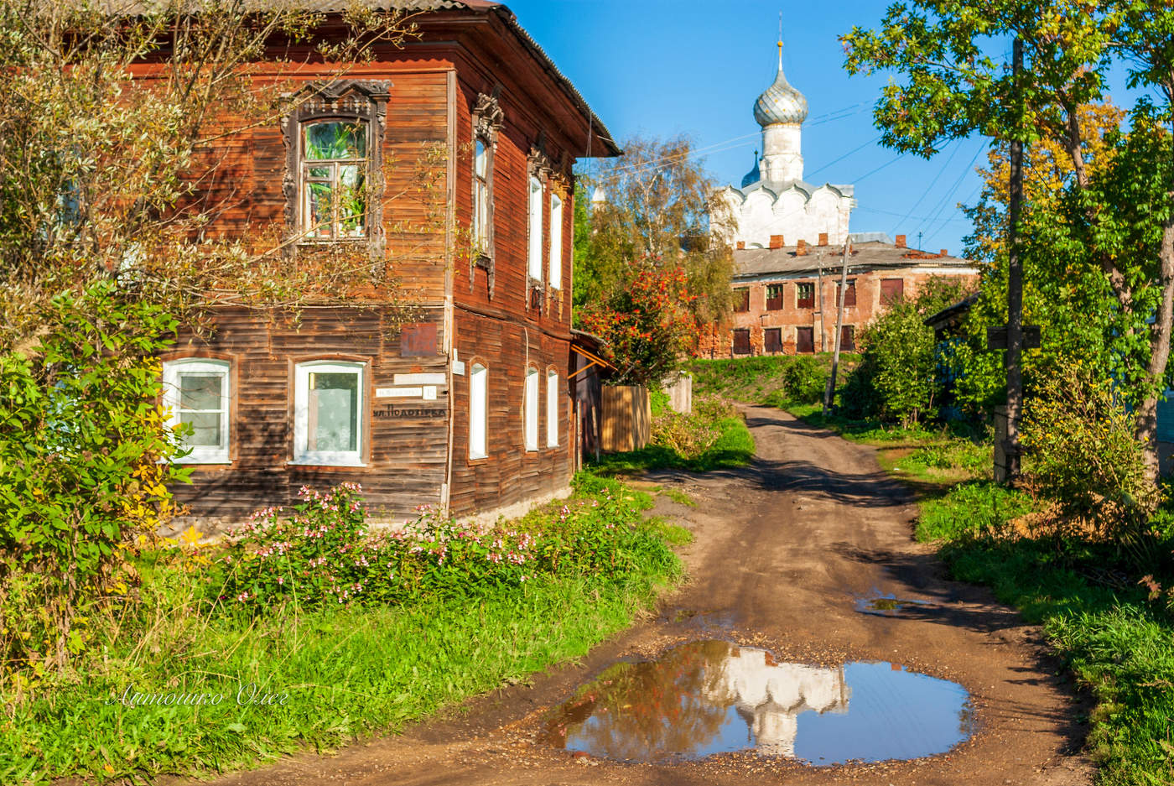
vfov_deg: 29.0
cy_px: 393
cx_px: 587
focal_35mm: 46
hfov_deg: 42.3
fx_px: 1518
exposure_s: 1/320
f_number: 8
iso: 100
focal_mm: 31
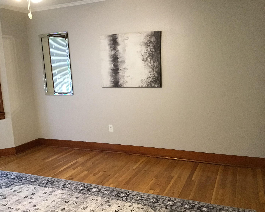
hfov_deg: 54.2
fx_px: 259
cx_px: 130
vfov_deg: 44.5
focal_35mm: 33
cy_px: 105
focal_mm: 3.3
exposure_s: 1/30
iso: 200
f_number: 2.4
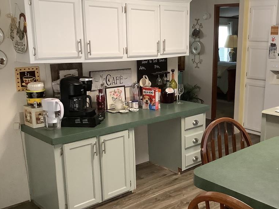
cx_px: 188
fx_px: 339
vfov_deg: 34.3
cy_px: 118
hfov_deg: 44.1
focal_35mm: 42
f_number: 2.4
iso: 250
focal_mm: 3.3
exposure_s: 1/33
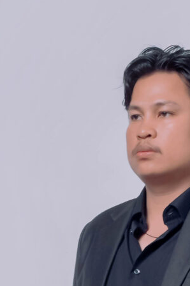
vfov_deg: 9.2
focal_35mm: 215
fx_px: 1701
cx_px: 222
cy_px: 489
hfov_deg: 6.4
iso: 200
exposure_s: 1/160
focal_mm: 25
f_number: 4.5
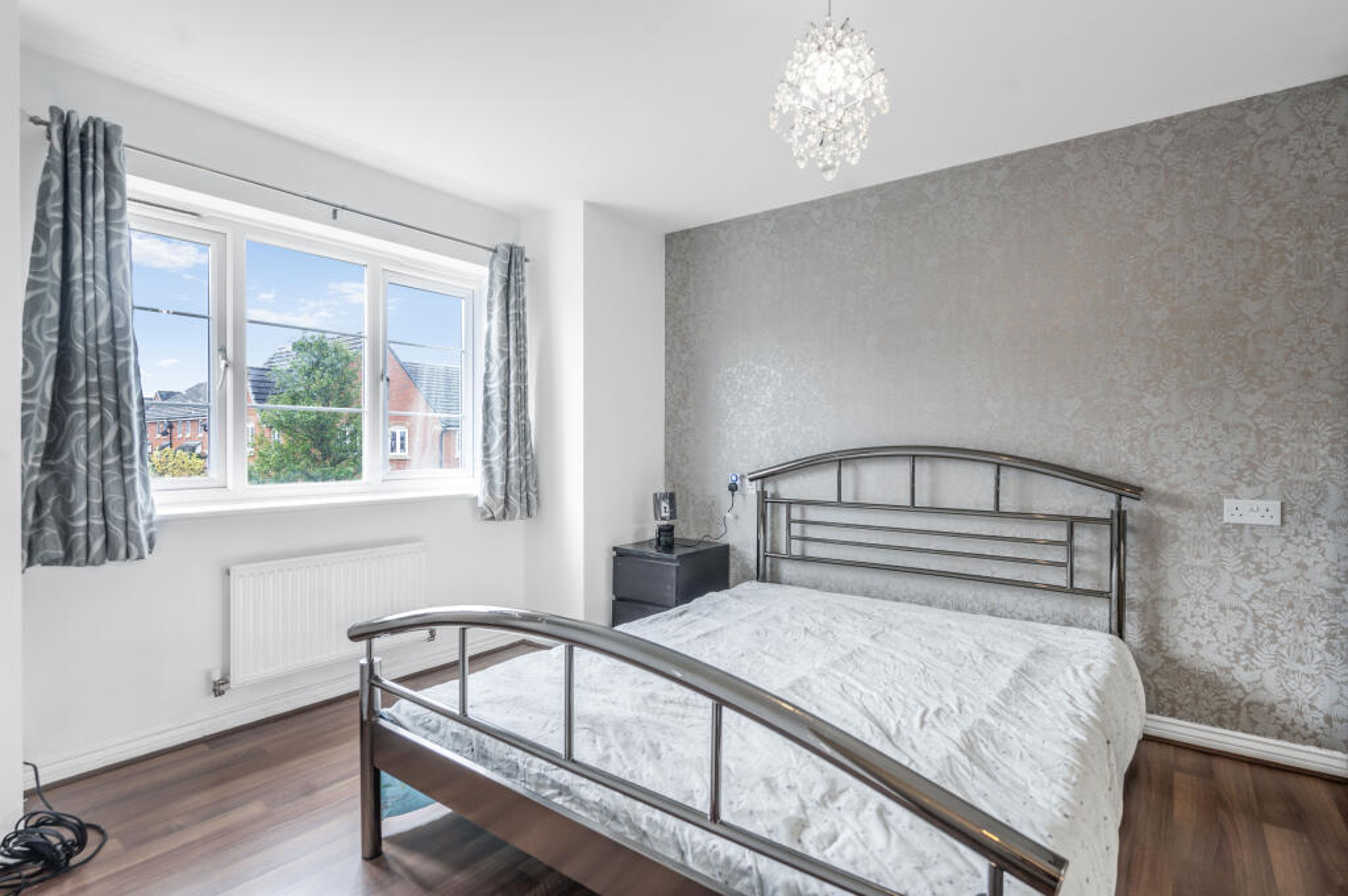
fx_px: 655
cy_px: 448
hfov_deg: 91.7
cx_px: 674
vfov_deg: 68.8
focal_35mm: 18
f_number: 6.3
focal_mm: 17.5
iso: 250
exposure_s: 1/50
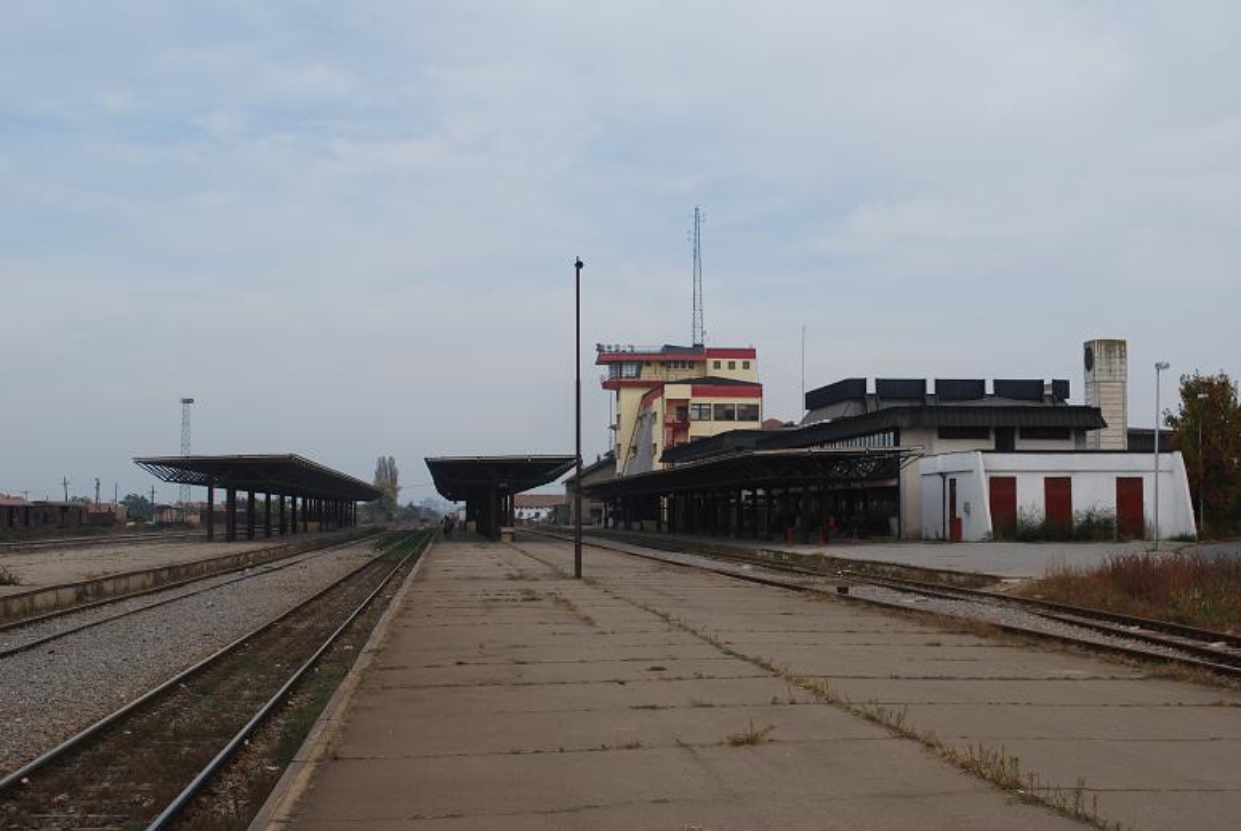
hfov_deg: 37.8
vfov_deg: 25.8
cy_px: 416
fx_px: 1812
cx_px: 620
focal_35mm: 52
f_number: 7.1
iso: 100
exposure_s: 1/200
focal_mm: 35
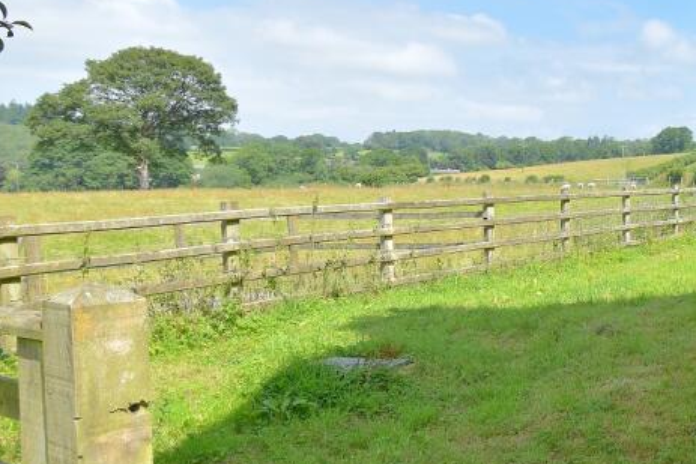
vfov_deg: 31.1
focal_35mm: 43
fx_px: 834
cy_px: 252
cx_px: 708
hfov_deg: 39.5
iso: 200
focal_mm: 13
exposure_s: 1/250
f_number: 8
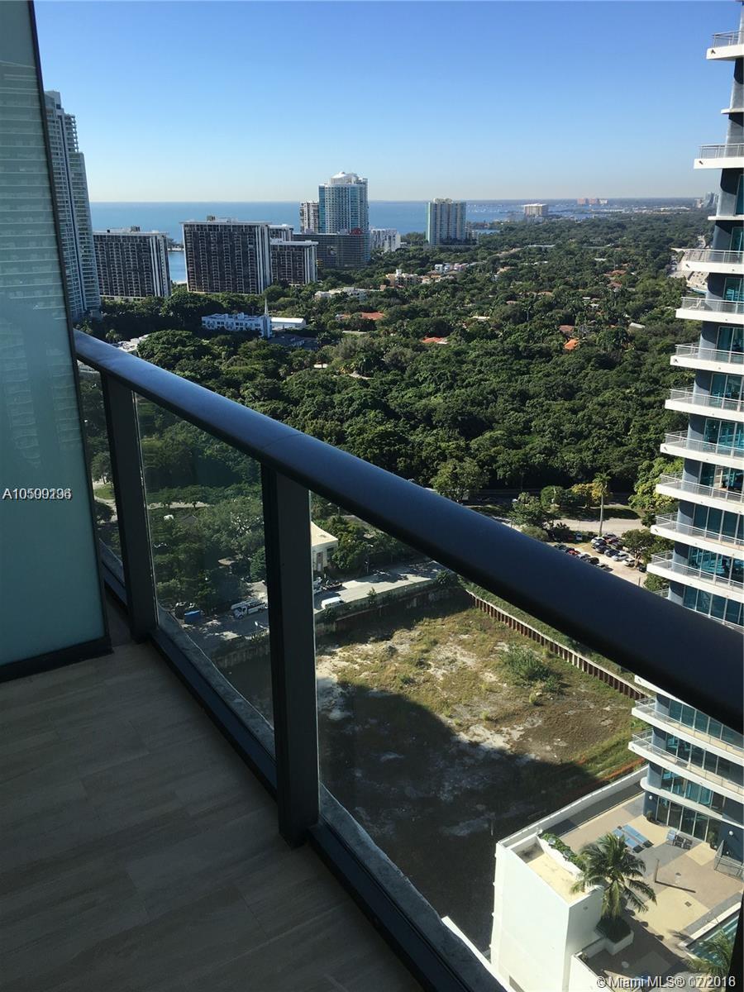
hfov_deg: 48.2
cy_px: 496
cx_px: 372
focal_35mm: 29
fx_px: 831
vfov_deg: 61.7
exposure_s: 1/1261
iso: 25
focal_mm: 4.15
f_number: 2.2
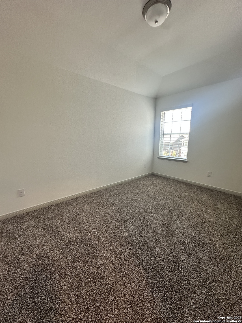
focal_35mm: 14
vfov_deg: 102.1
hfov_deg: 85.7
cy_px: 162
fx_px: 130
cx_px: 121
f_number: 2.2
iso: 200
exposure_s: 1/120
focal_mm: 2.22
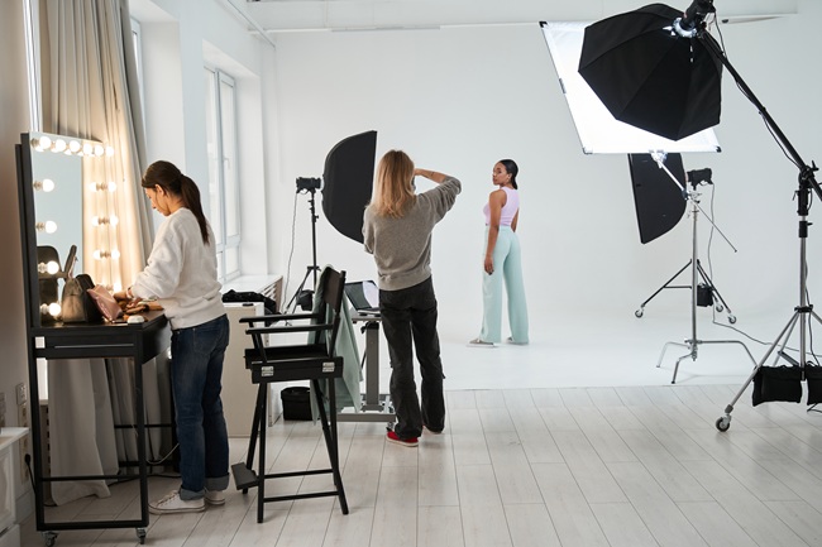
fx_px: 1004
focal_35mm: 44
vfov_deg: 30.5
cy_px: 274
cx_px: 411
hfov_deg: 44.5
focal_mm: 44
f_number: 3.5
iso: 250
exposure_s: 1/160
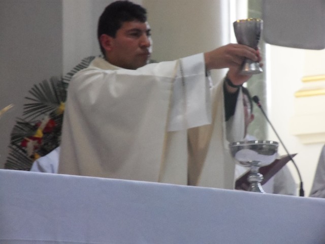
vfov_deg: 6.6
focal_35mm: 224
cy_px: 122
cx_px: 162
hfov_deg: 8.8
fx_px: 2103
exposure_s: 1/50
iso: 800
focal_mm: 40.6
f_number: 5.7
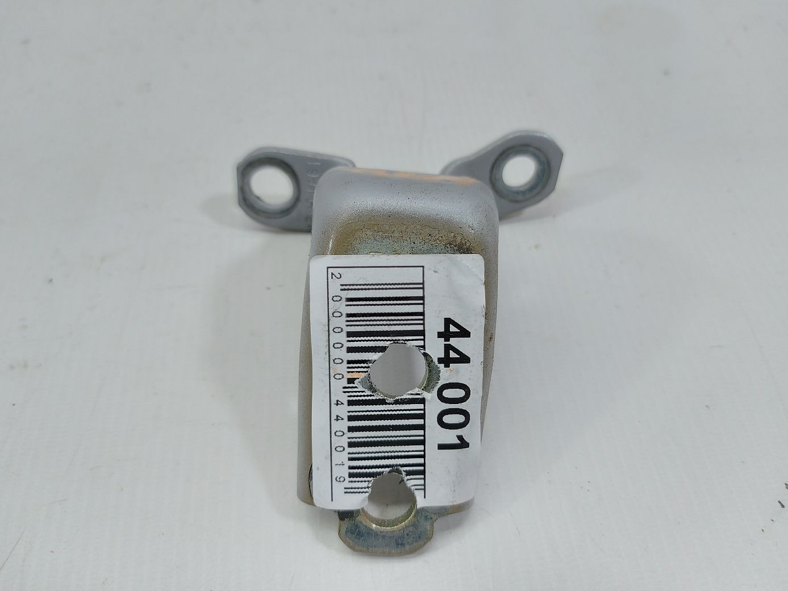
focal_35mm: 24
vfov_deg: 56.8
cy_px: 296
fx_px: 546
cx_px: 394
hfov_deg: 71.6
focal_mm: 5.23
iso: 50
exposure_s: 1/50
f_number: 1.8
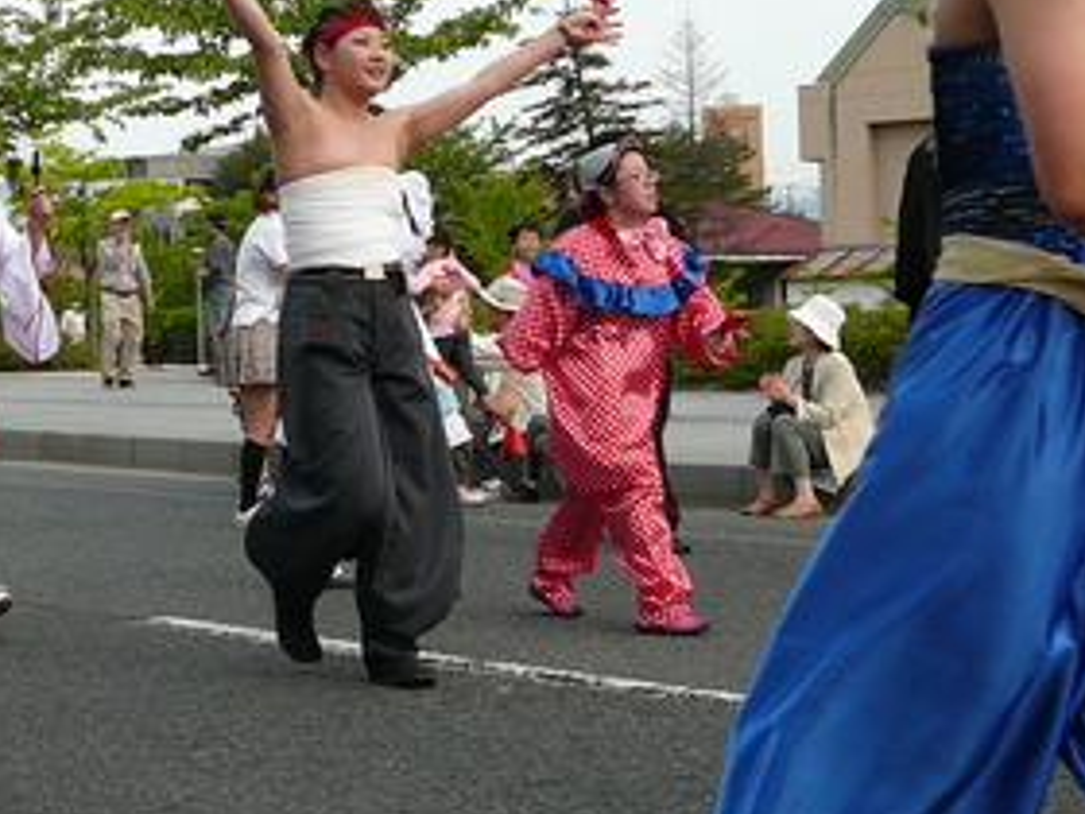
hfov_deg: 23.9
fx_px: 2508
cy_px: 403
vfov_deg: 18.4
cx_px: 167
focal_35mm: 80
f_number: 2.8
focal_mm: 5.2
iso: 100
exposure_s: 1/320
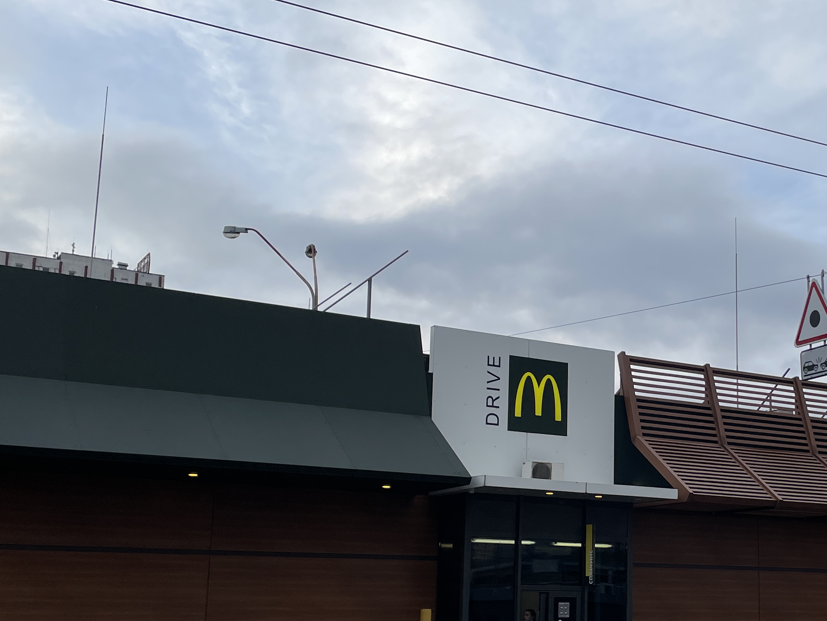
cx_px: 648
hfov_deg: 35.7
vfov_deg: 27.9
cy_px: 400
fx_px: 1242
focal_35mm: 52
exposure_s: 1/1916
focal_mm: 4.2
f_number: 1.6
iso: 32
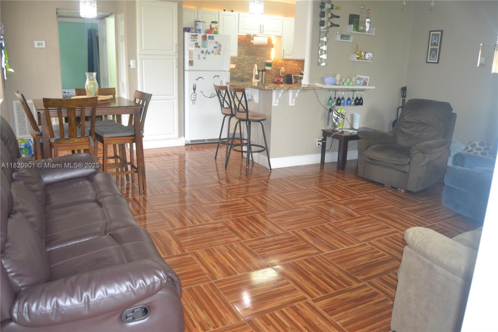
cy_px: 166
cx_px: 249
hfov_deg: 67.4
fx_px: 373
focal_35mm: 27
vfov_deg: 47.9
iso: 720
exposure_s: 1/60
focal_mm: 18
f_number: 3.5
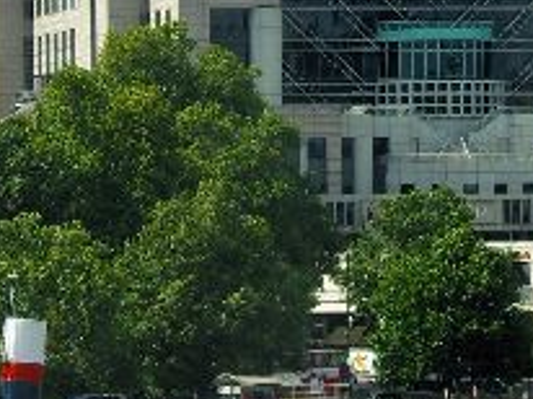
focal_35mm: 317
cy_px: 96
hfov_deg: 6.3
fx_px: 4875
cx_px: 323
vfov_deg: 4.7
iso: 100
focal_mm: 21.9
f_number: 5.2
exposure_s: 1/400
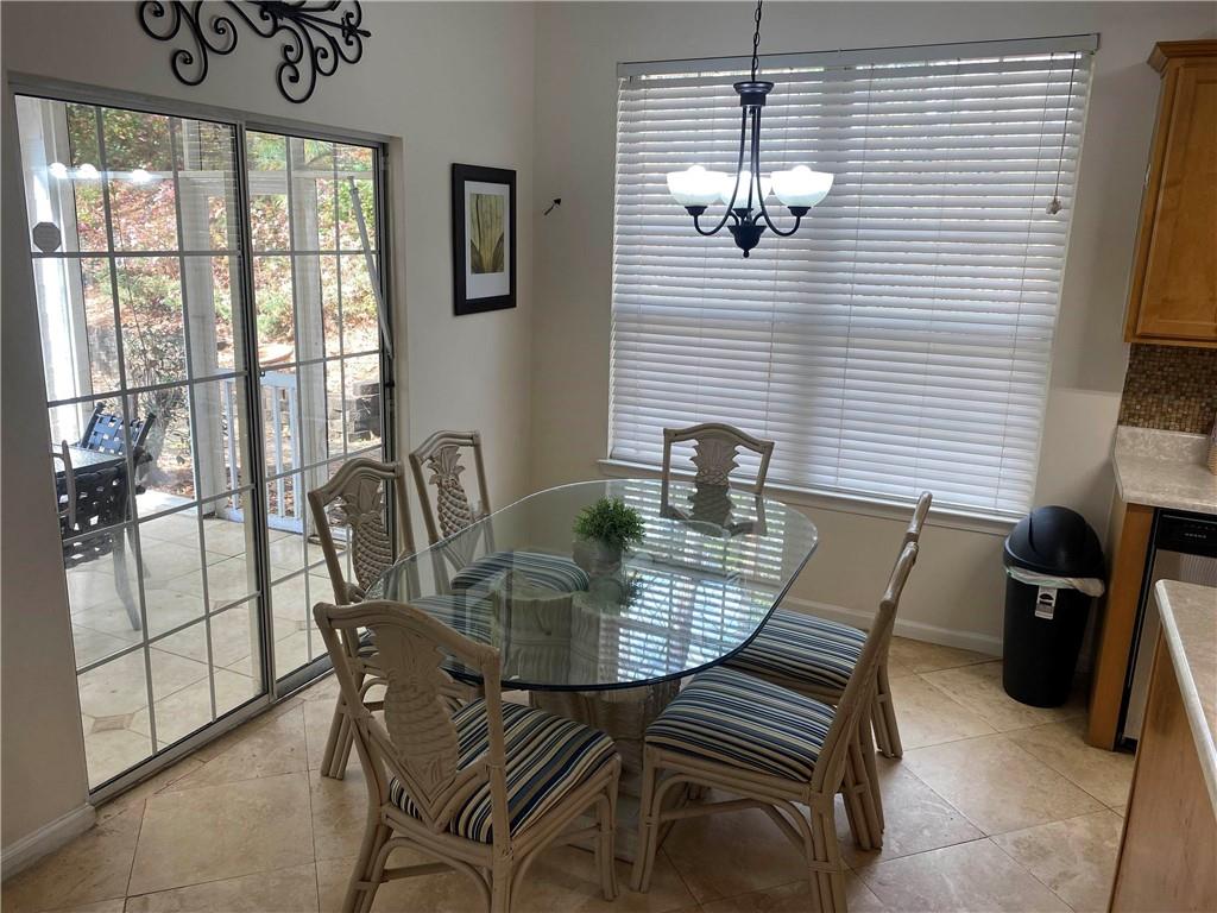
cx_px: 608
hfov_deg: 67.3
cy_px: 456
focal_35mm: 26
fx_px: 914
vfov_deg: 53.1
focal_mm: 4.25
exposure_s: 1/120
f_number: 1.8
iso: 50
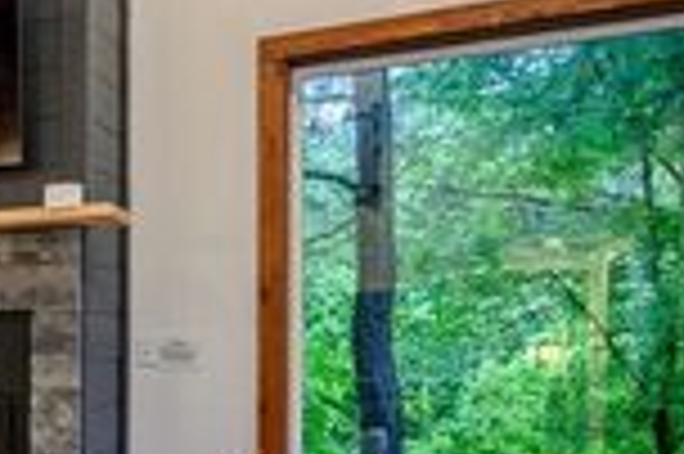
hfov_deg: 33.3
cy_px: 333
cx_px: -171
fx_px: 873
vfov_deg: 28.8
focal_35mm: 46
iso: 2000
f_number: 4
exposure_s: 1/80
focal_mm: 14
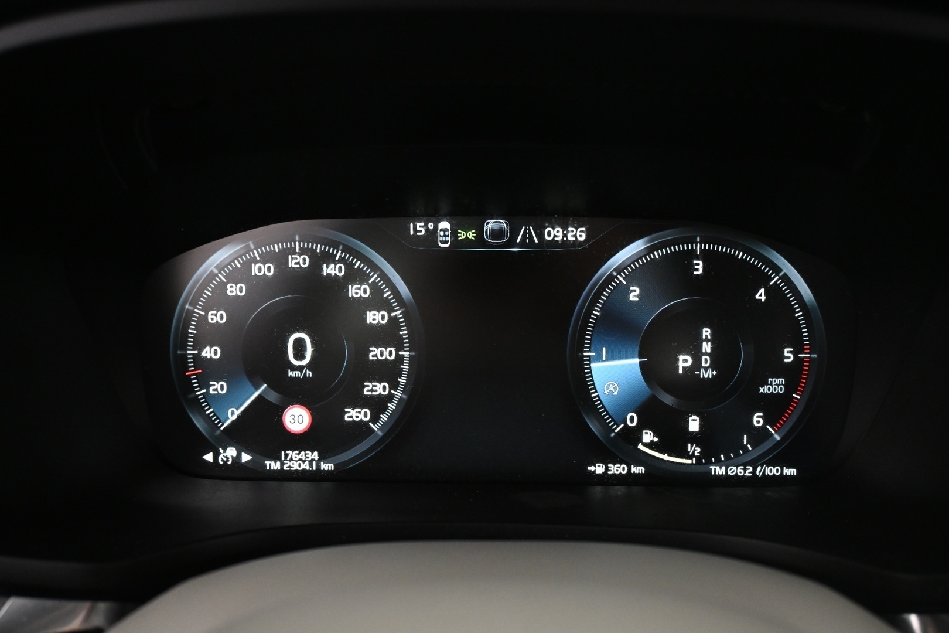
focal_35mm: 32
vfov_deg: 40.8
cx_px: 474
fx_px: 850
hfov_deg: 58.3
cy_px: 316
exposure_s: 1/30
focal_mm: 21.5
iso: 1800
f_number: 4
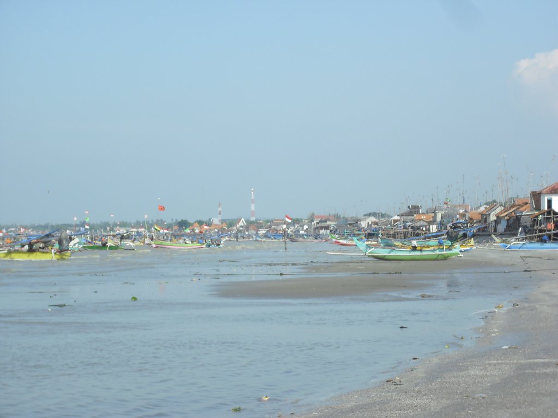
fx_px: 1822
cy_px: 209
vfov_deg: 13.1
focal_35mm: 113
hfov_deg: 17.4
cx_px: 279
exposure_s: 1/640
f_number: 5.2
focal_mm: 18.6
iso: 100
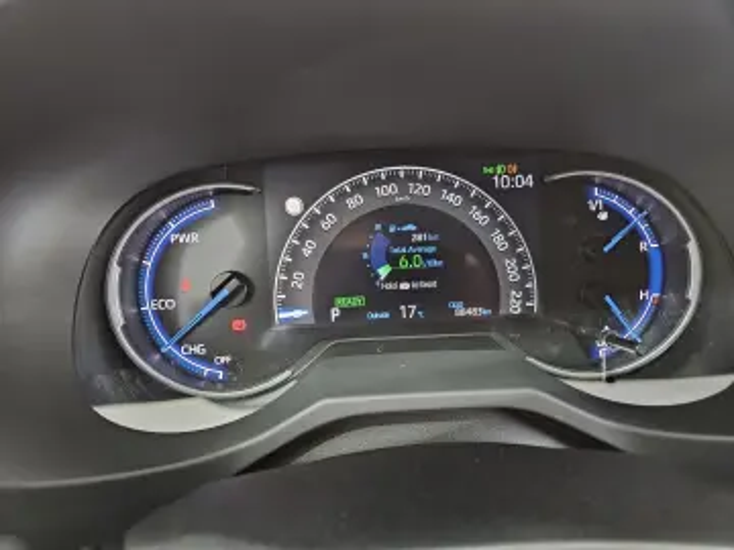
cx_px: 367
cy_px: 275
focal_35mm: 23
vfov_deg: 58.9
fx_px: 488
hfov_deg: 73.9
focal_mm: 6.3
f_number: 1.7
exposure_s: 1/32.6
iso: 640
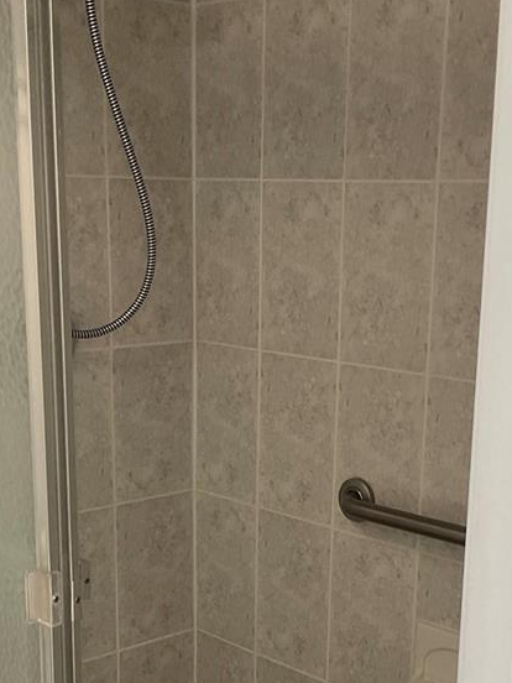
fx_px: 1242
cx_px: 276
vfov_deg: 30.0
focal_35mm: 63
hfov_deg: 23.3
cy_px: 549
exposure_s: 1/120
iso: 64
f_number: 1.8
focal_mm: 3
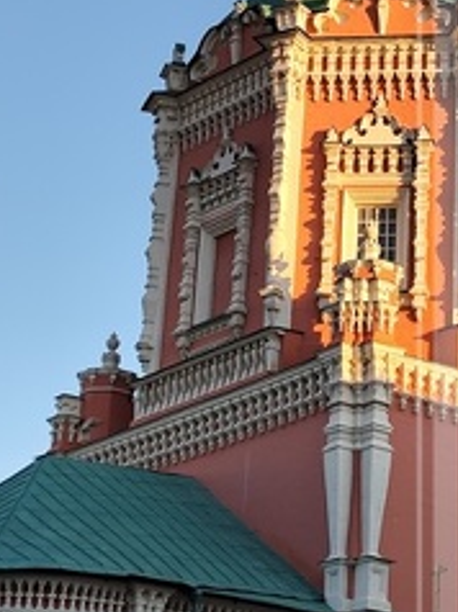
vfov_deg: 16.6
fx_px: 2032
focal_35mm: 115
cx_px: 498
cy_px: -64
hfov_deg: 12.6
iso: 50
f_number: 1.65
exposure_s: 1/370
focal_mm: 6.19
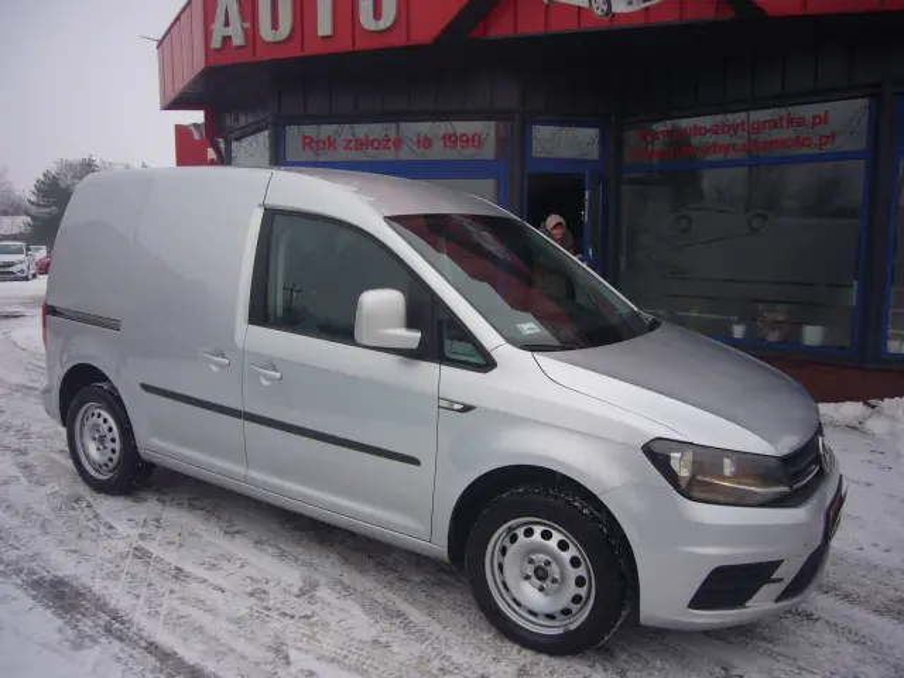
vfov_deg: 49.7
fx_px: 731
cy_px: 339
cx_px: 452
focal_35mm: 28
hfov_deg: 63.4
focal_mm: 4.6
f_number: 2.8
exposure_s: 1/320
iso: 80
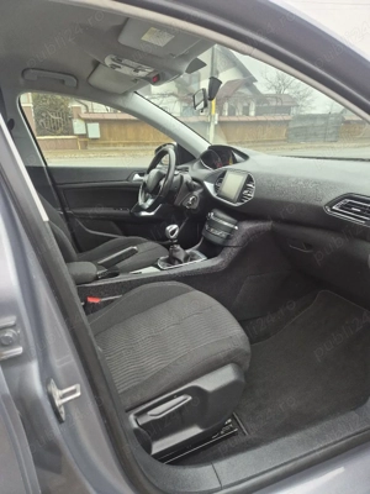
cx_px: 185
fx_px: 328
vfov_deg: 73.9
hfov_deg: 58.9
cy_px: 247
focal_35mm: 23
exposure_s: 1/182
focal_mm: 5.4
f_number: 1.8
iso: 125
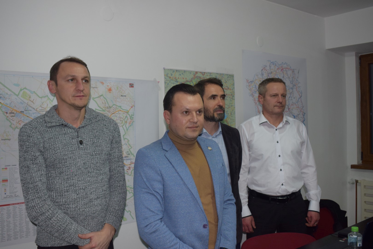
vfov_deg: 36.9
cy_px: 124
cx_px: 186
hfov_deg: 53.1
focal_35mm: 36
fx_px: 373
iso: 800
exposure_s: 1/100
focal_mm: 24
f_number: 5
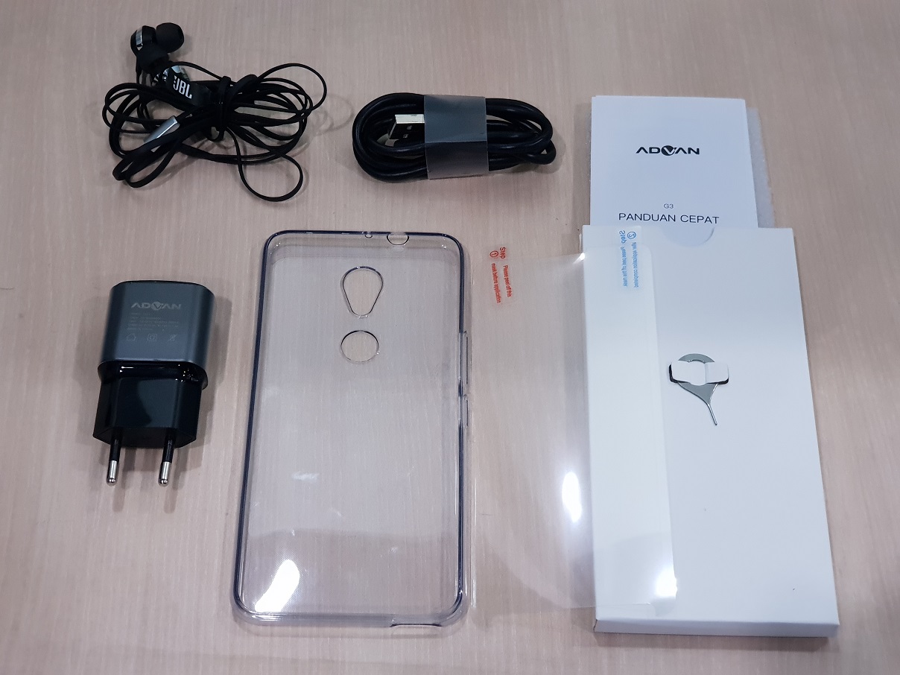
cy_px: 338
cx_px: 450
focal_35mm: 52
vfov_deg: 28.0
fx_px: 1352
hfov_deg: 36.8
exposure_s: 1/17
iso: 320
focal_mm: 6
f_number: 2.4
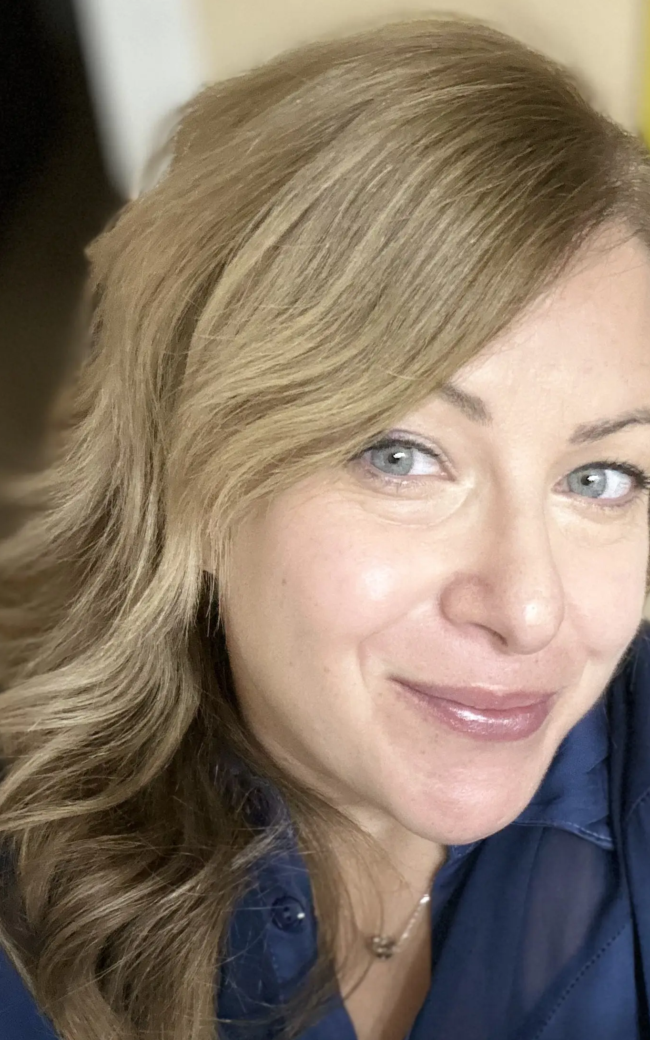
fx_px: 1275
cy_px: 678
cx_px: 486
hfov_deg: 28.2
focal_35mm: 45
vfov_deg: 43.8
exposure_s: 1/25
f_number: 1.9
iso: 320
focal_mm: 2.69
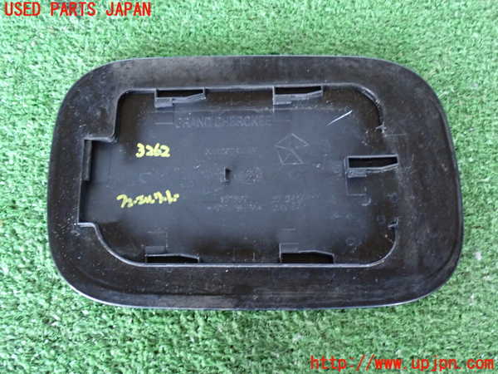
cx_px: 249
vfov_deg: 39.7
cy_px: 187
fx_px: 518
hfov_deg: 51.4
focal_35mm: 36
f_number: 2.5
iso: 800
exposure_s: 1/25
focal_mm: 6.37
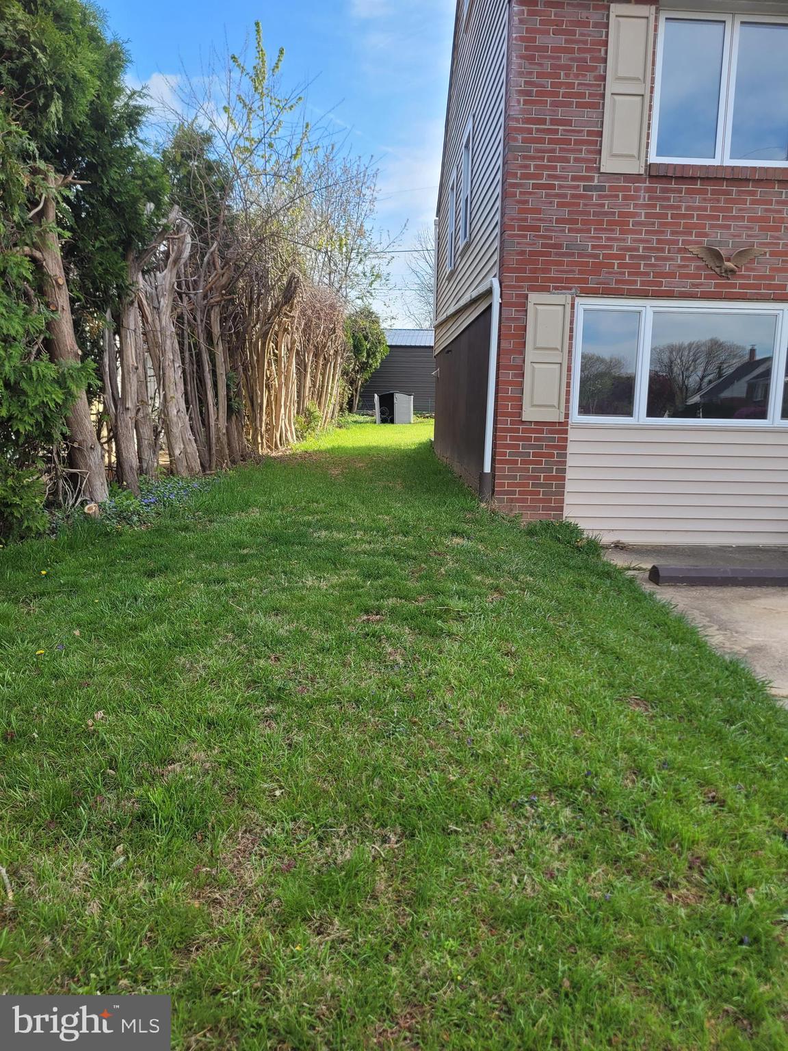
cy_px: 526
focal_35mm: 26
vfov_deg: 67.3
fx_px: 789
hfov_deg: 53.1
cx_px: 394
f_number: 1.8
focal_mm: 5.4
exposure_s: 1/622
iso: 40
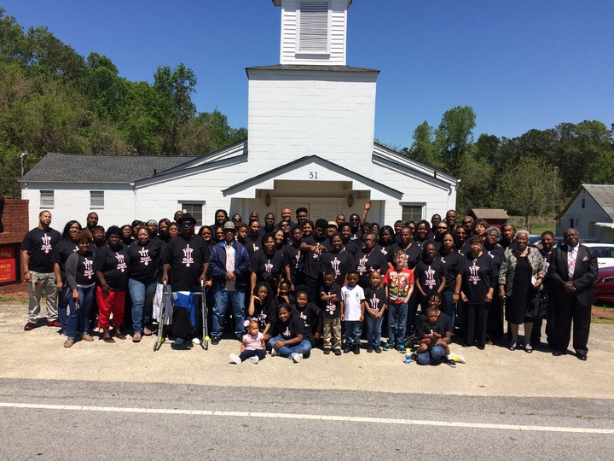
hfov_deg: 61.7
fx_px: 514
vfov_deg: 48.2
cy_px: 230
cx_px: 307
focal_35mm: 29
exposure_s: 1/3425
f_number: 2.2
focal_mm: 4.15
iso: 32
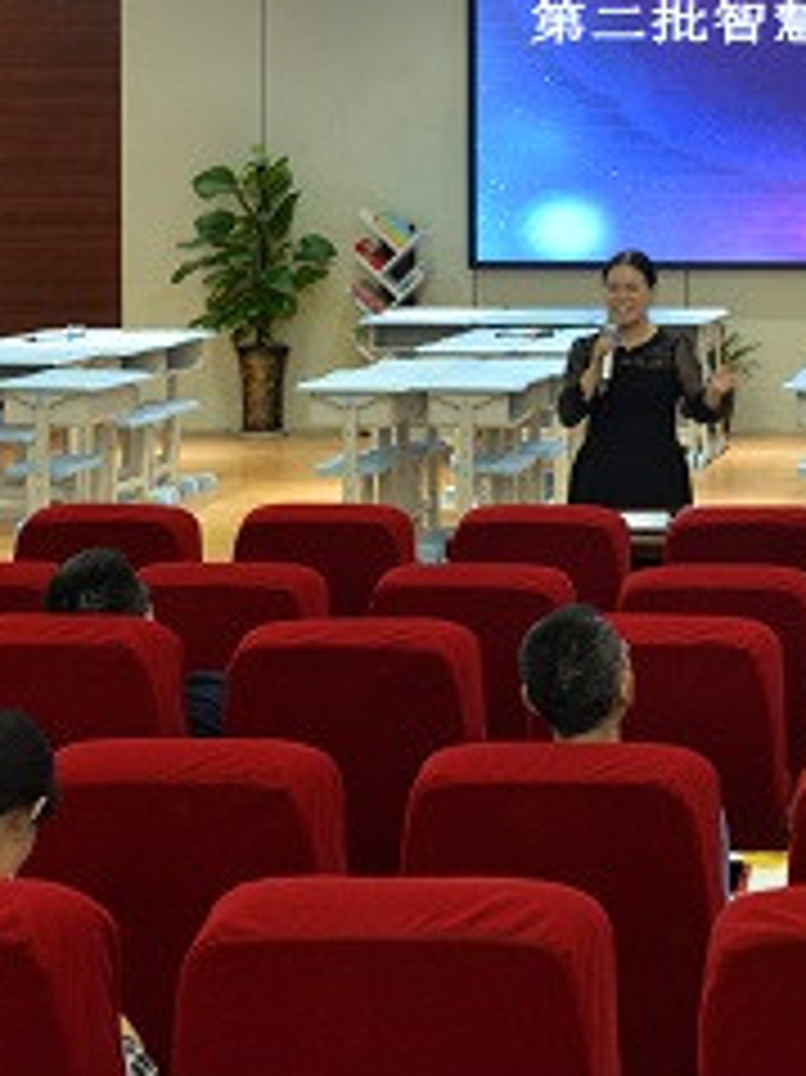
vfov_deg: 23.4
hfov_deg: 17.1
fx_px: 2548
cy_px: 180
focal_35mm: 82
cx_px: 995
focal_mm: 34
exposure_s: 1/40
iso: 1400
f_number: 5
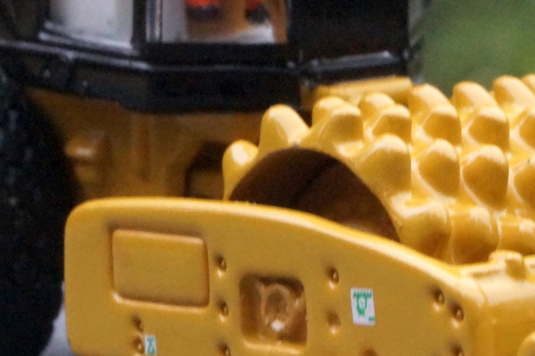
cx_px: 431
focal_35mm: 266
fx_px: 3944
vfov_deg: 5.1
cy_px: -48
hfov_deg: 7.7
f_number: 22
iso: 3200
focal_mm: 55
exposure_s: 1/60
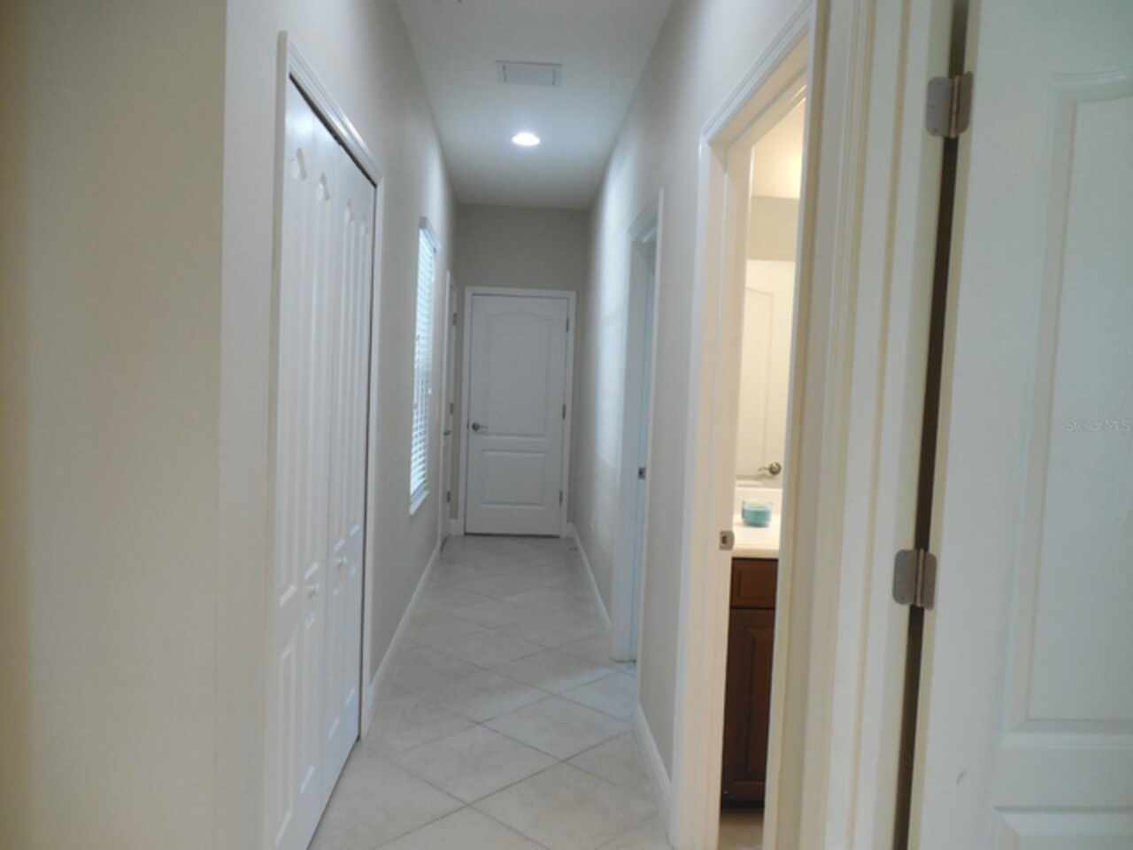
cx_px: 566
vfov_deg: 54.9
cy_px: 425
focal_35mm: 25
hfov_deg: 69.4
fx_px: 818
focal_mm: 4.5
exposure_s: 1/30
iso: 320
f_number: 3.3
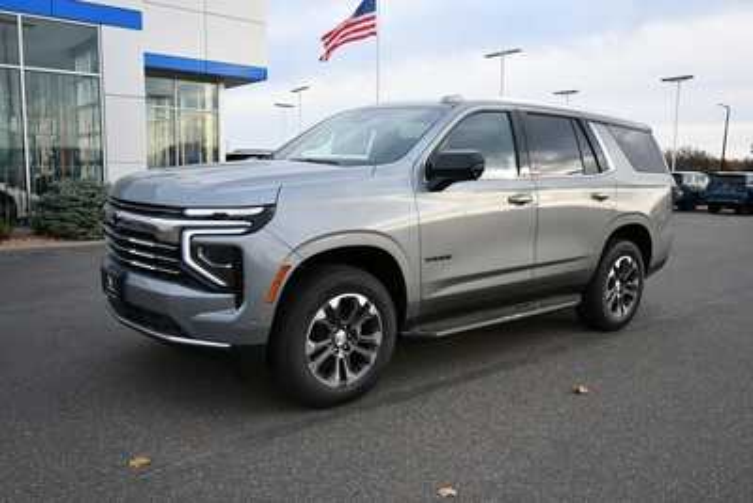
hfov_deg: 61.9
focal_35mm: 30
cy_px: 252
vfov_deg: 43.6
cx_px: 376
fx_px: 628
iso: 250
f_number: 5.6
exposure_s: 1/250
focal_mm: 20
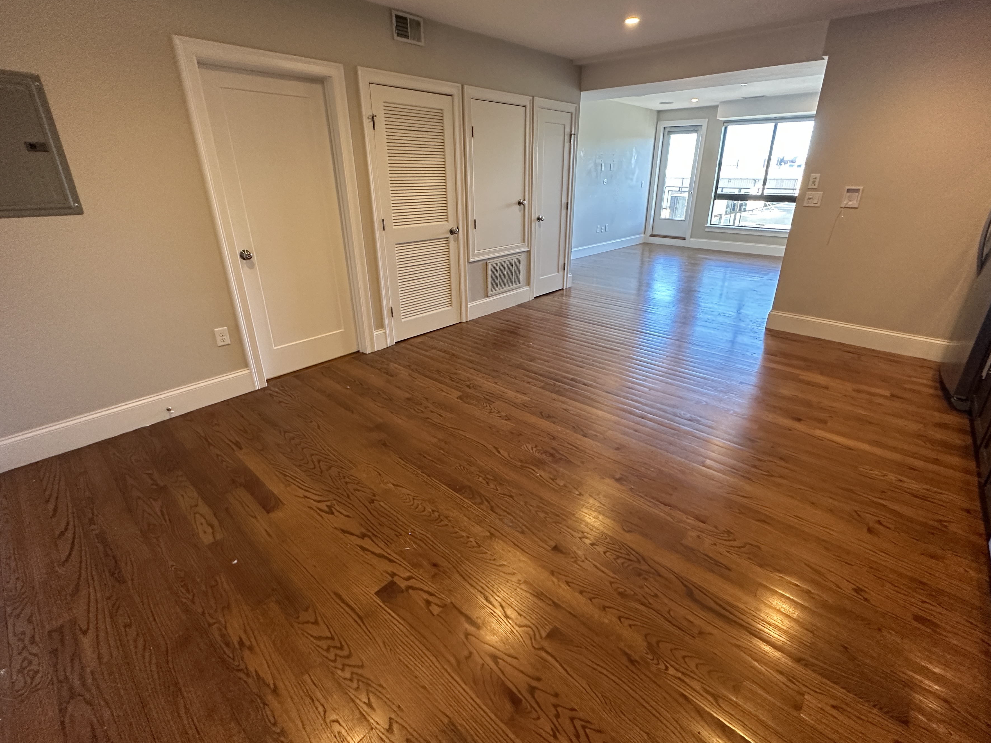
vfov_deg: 78.0
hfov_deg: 94.5
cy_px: 351
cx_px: 507
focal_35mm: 16
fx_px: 458
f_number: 2.2
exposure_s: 1/118
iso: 320
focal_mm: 2.22
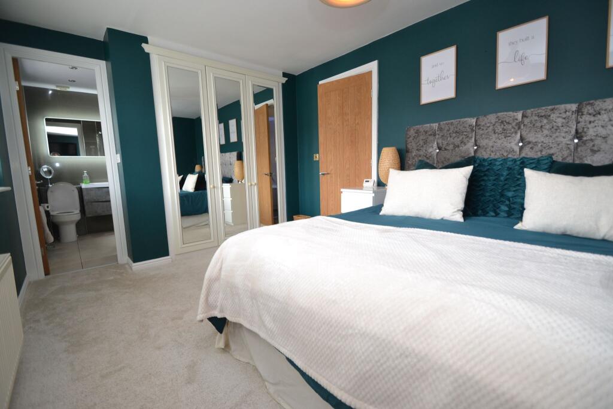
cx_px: 306
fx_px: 255
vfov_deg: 77.3
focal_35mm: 15
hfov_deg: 100.4
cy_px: 204
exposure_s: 1/60
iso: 450
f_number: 3.5
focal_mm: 10
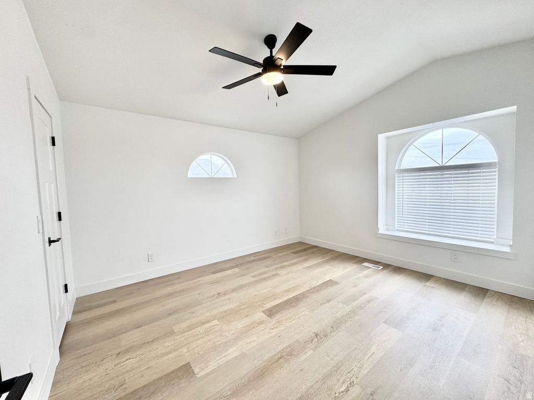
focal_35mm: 14
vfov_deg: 85.7
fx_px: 216
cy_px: 200
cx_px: 267
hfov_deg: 102.1
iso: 100
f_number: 2.2
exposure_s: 1/120
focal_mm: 2.22
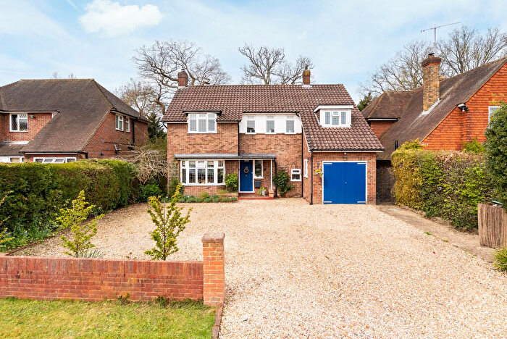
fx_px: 233
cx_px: 254
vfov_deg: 72.2
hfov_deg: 94.9
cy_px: 170
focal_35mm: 16
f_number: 7.1
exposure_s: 1/3200
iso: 2000
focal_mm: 16.5
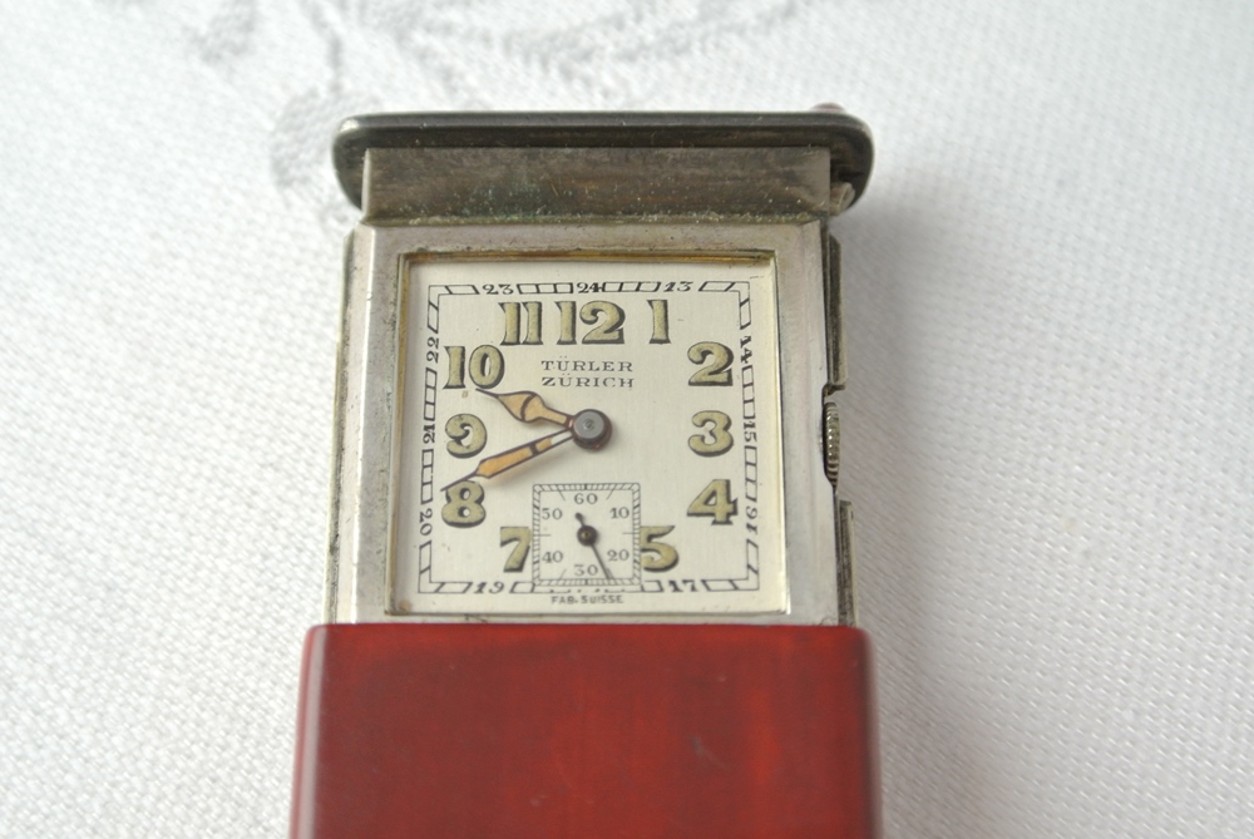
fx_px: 2127
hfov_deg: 32.8
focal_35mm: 61
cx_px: 627
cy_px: 420
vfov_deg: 22.3
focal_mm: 22.7
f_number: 5
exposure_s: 1/60
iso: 400
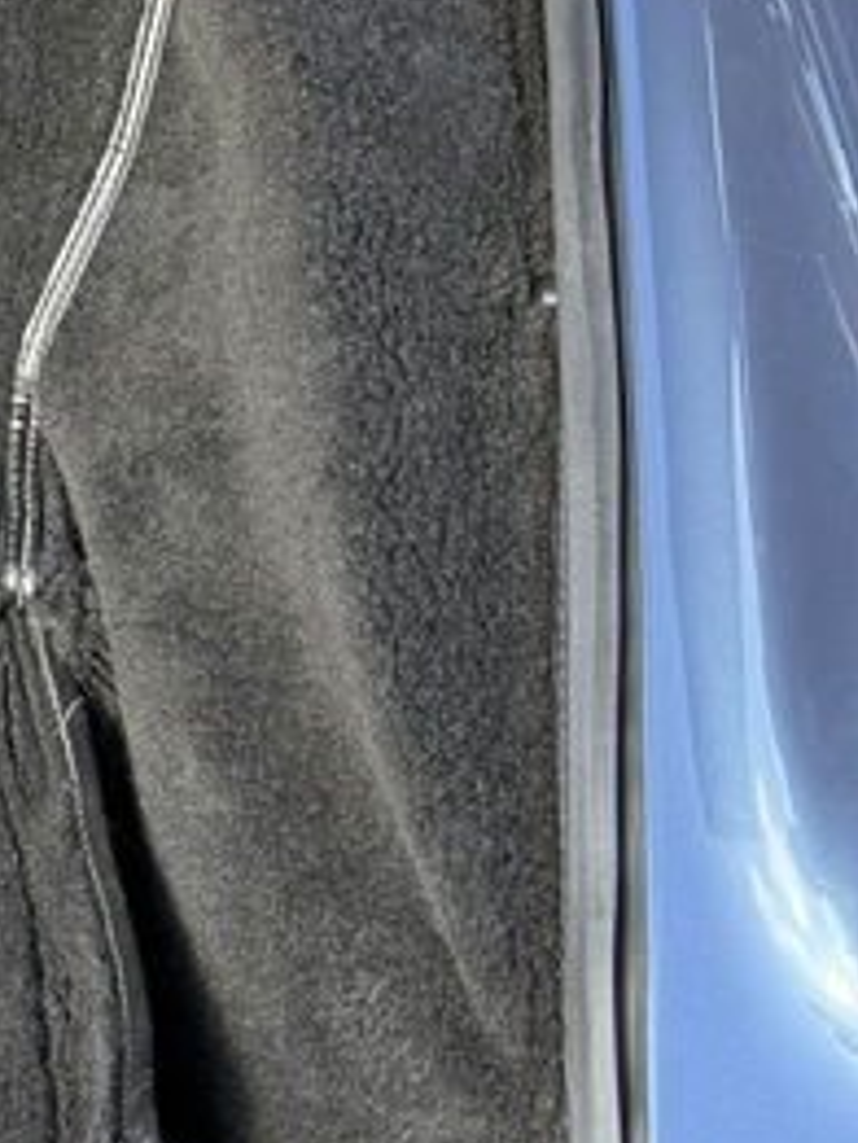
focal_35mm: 94
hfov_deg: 13.6
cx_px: -819
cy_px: 359
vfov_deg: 20.8
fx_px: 3104
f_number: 1.78
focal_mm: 6.76
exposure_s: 1/293
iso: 100
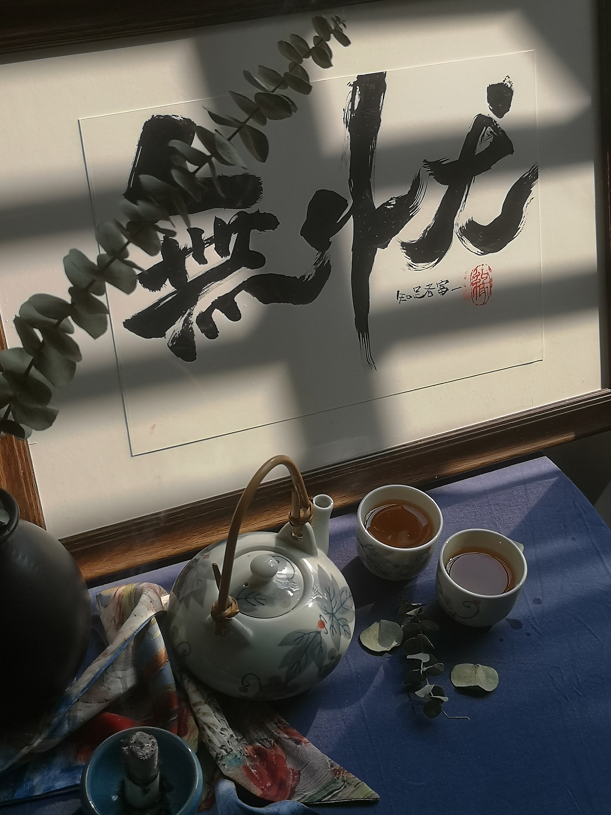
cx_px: 306
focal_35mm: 48
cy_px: 408
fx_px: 1130
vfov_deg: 39.7
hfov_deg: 30.3
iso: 50
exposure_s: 1/890
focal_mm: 5.58
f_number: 1.8
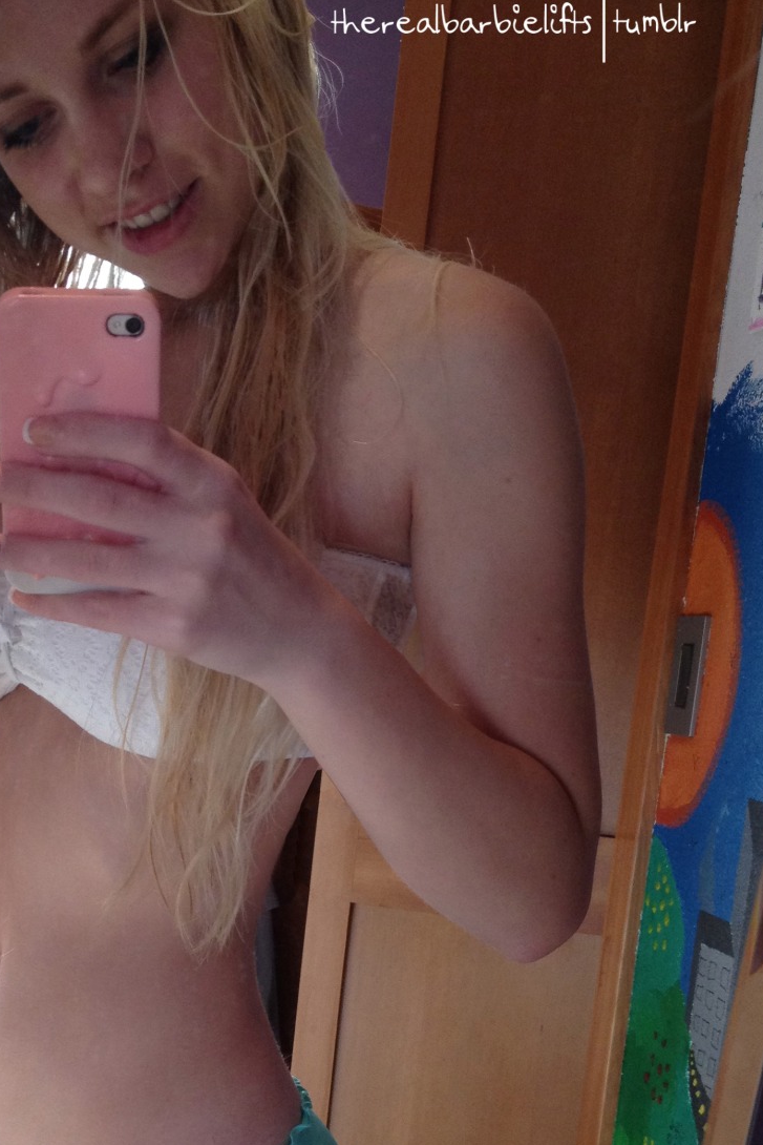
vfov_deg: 34.3
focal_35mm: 57
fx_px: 1811
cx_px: 140
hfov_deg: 23.4
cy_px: 861
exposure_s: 1/120
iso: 100
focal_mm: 4.28
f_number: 2.4
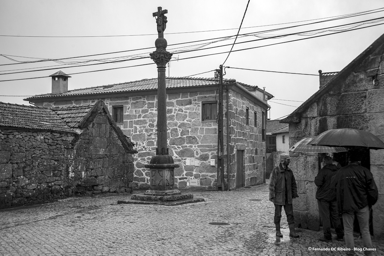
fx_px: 448
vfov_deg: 31.9
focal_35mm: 42
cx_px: 192
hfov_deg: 46.4
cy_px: 128
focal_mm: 42
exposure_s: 1/250
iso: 250
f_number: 8
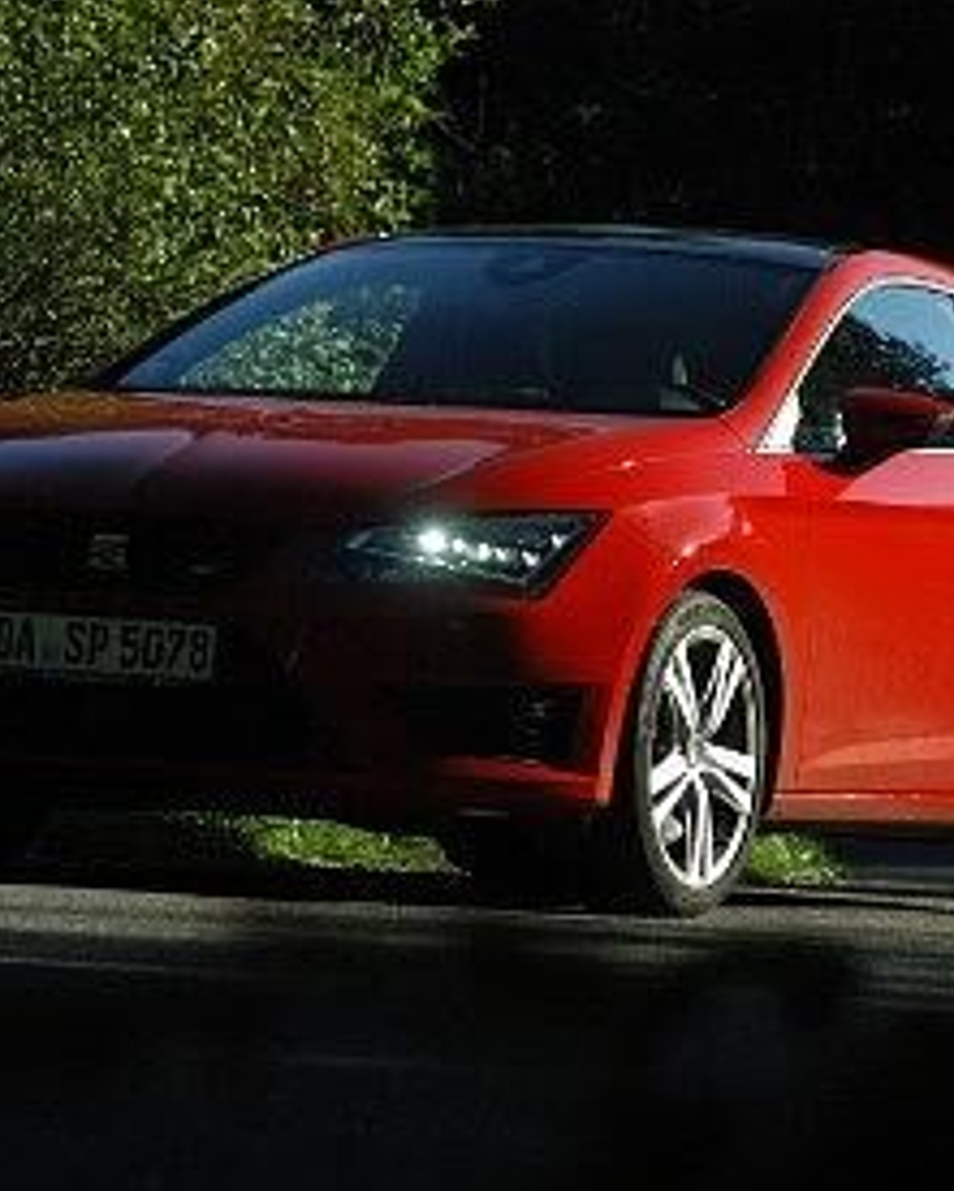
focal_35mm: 218
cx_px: 553
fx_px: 7690
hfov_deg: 7.1
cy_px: 598
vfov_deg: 8.9
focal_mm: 102
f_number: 6.7
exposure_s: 1/640
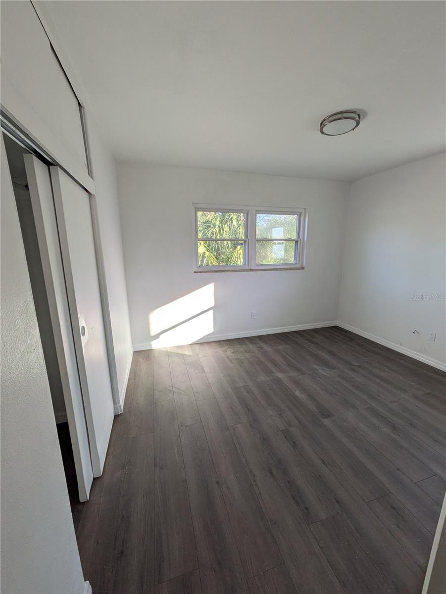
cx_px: 223
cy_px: 297
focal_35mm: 14
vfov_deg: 102.0
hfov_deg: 85.7
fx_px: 240
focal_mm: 1.83
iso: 49
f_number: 2.2
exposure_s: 1/192
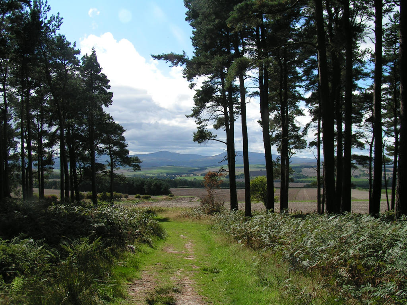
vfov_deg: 37.7
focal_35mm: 38
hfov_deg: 49.0
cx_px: 204
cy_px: 152
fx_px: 447
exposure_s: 1/500
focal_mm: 5.8
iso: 50
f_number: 5.6
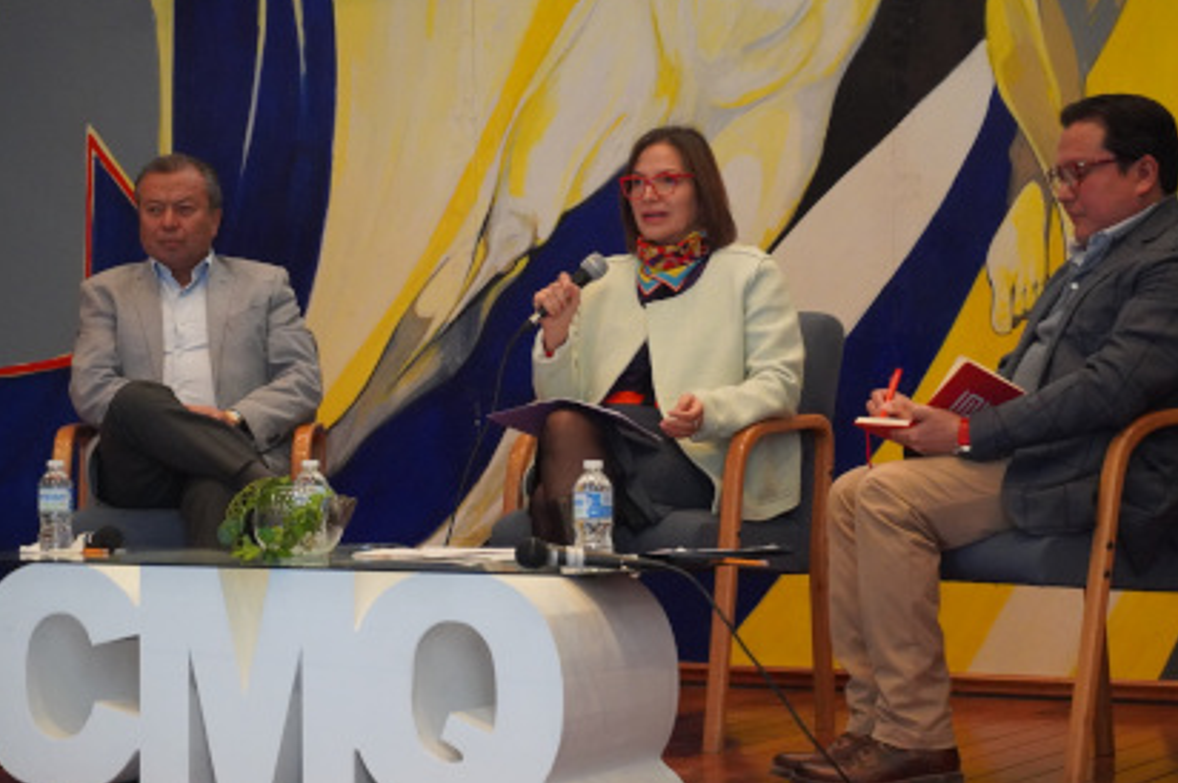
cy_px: 409
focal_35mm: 82
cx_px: 609
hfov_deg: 24.8
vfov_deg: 16.6
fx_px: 2681
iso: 6400
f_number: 5.6
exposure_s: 1/100
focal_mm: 50
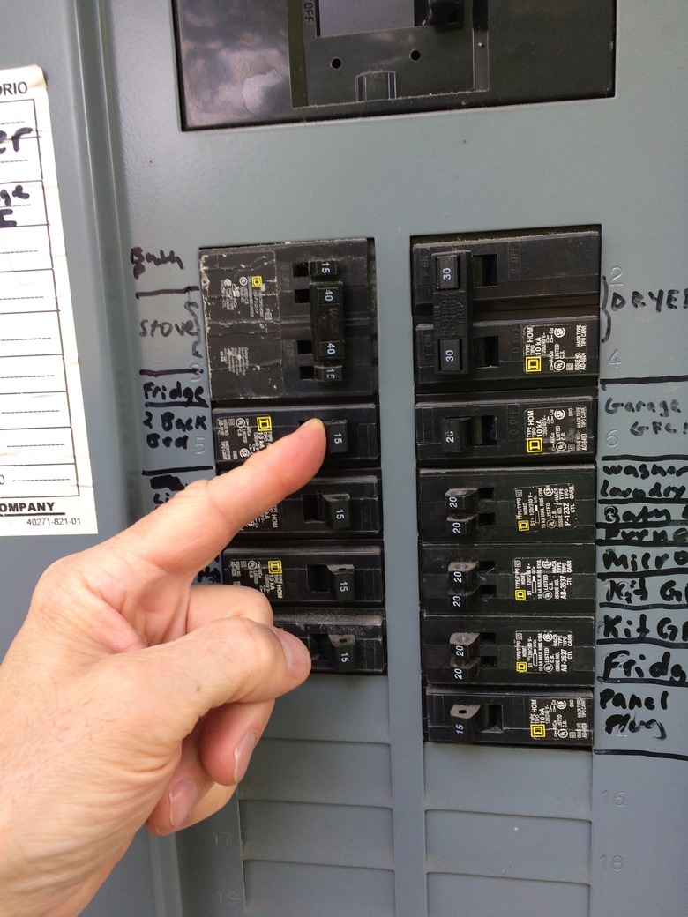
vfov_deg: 61.7
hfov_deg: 48.2
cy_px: 458
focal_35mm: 29
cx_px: 344
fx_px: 769
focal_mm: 4.15
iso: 50
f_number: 2.2
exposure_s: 1/60
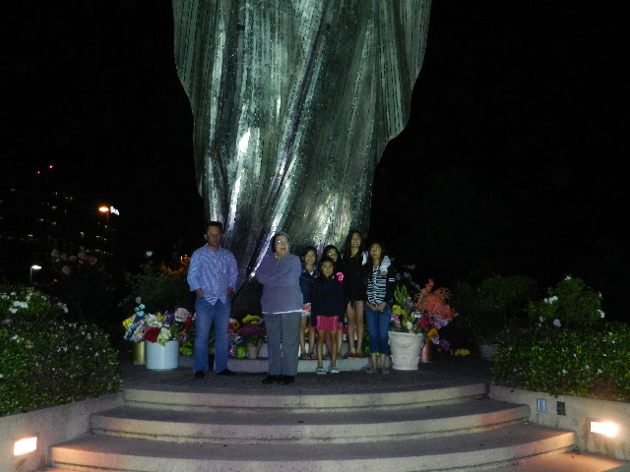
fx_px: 601
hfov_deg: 55.4
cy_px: 236
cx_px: 315
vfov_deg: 42.9
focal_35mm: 33
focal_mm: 5.9
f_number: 3.8
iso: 800
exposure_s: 1/30
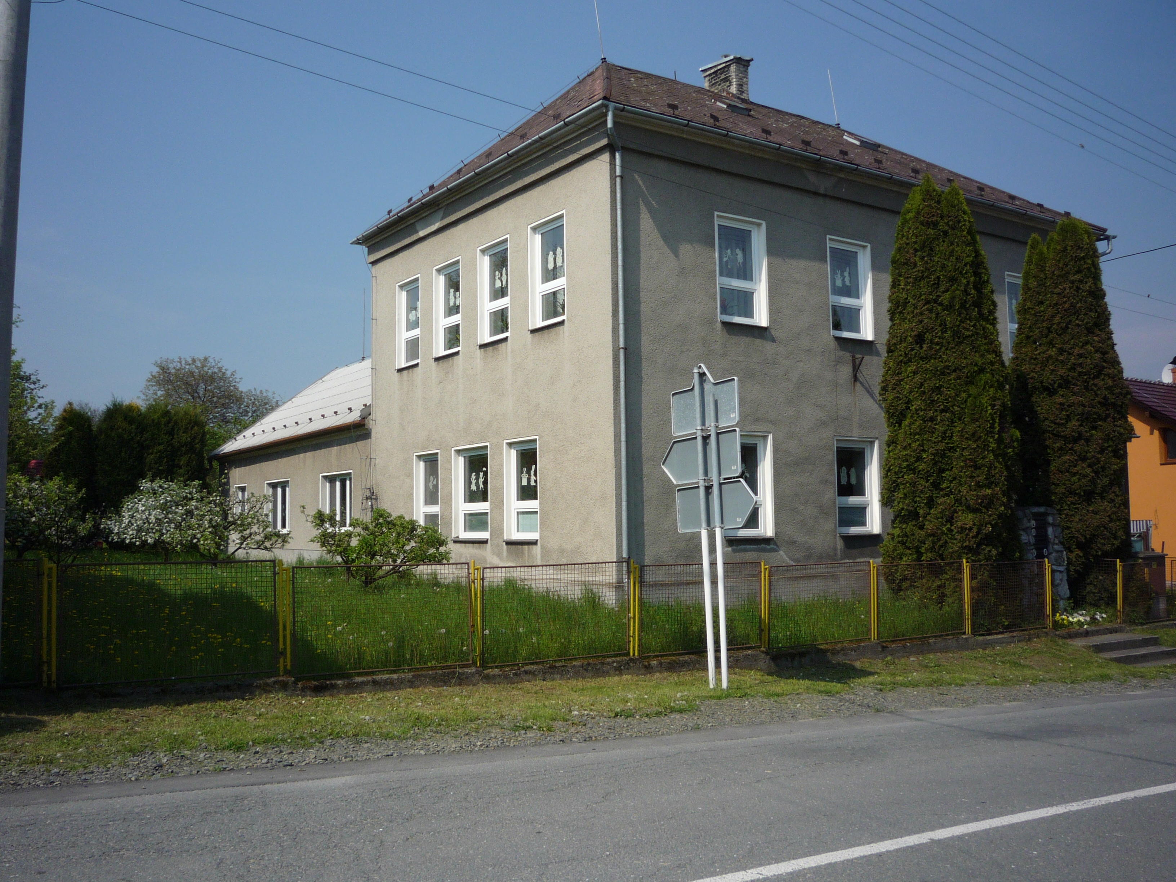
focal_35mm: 32
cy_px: 441
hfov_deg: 56.8
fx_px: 1087
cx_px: 588
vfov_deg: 44.2
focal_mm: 5.2
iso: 100
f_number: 5.6
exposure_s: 1/500
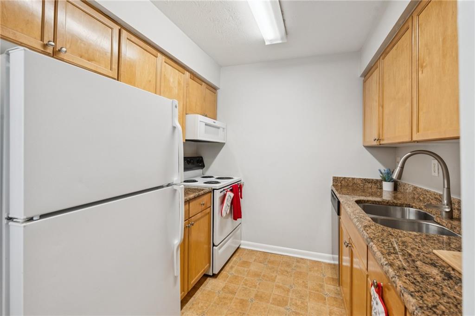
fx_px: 218
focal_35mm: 16
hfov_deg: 95.0
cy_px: 158
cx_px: 238
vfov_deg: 72.0
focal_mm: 16.5
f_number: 8
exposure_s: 1/6
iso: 400
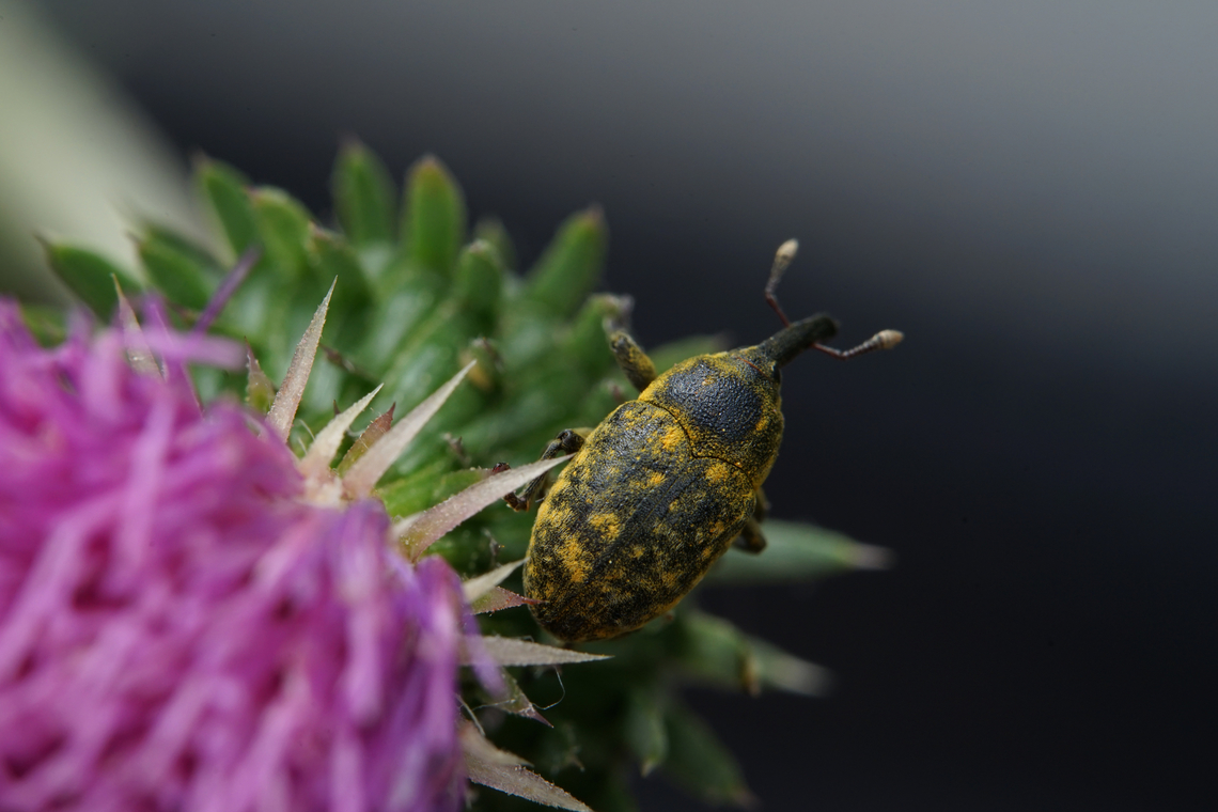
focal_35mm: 90
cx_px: 609
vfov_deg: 15.2
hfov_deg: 22.6
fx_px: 3045
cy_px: 406
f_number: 13
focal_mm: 90
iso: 400
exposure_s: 1/80
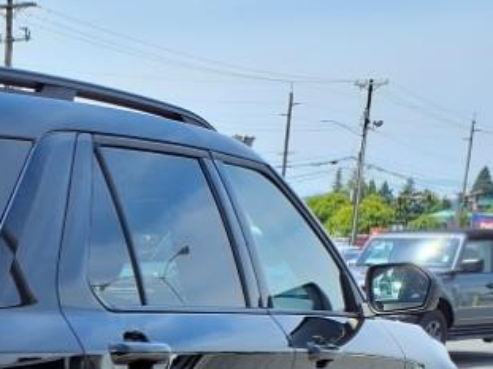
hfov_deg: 19.6
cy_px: 513
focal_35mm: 89
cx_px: -212
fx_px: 1267
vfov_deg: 15.6
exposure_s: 1/1111
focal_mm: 3.58
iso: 40
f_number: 1.9
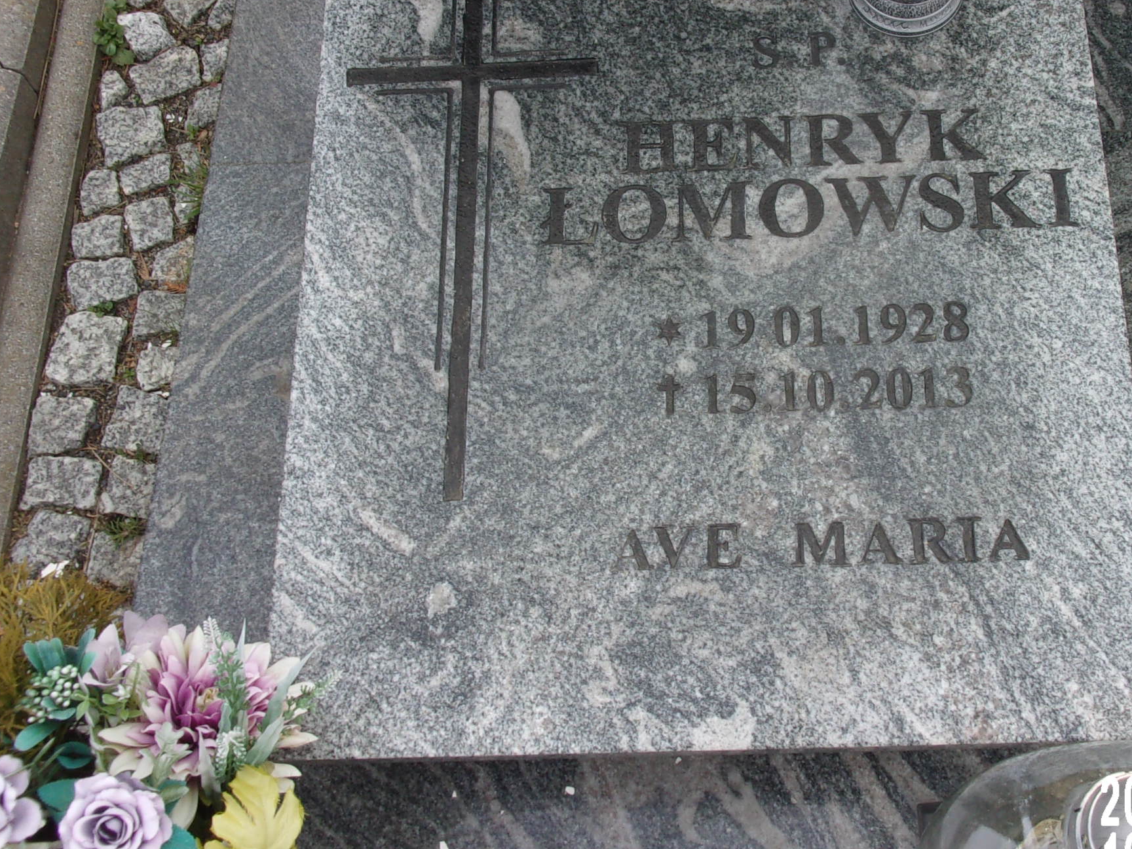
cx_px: 734
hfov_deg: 44.3
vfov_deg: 34.2
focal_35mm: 42
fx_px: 1373
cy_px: 333
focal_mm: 5.1
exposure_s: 1/45
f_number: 10.8
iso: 80
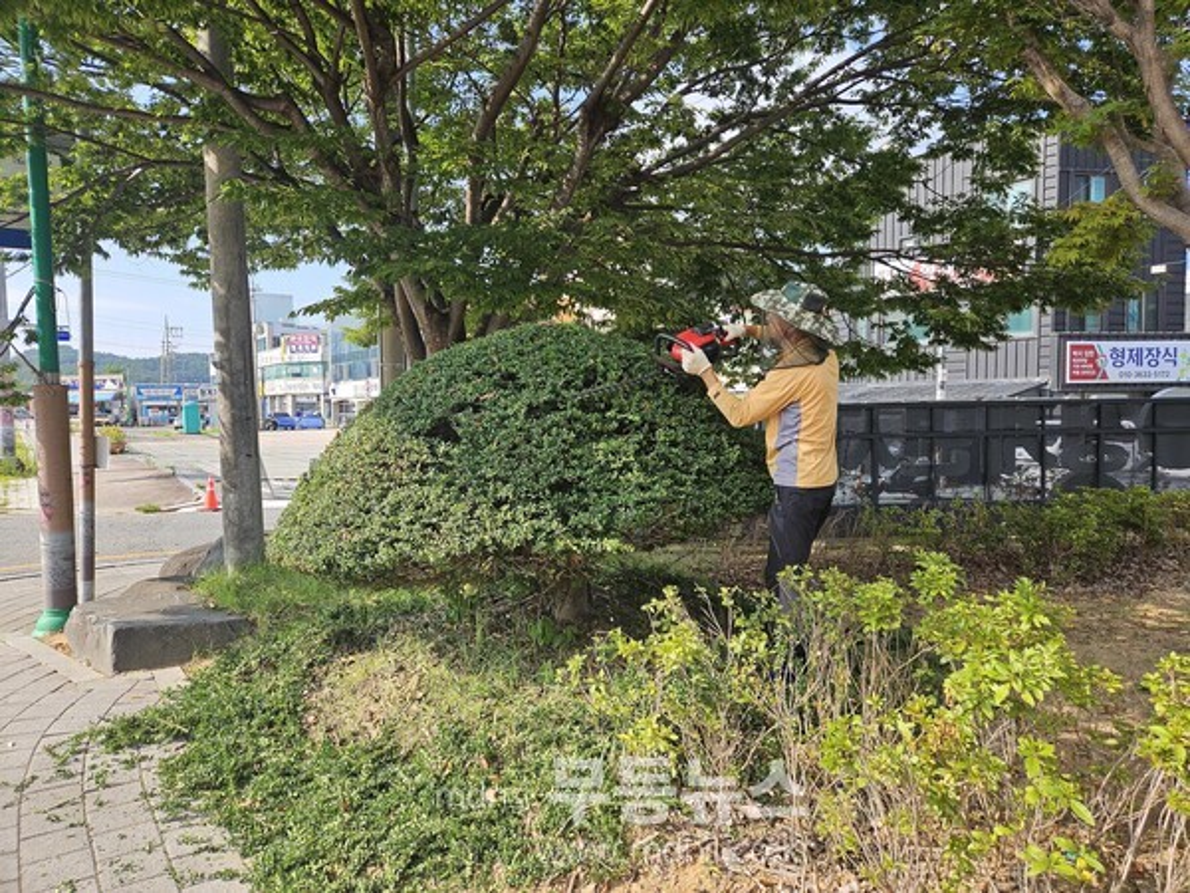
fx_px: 791
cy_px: 446
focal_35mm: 23
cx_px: 595
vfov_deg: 58.9
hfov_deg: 73.9
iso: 25
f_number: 1.8
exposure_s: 1/688
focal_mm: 5.4
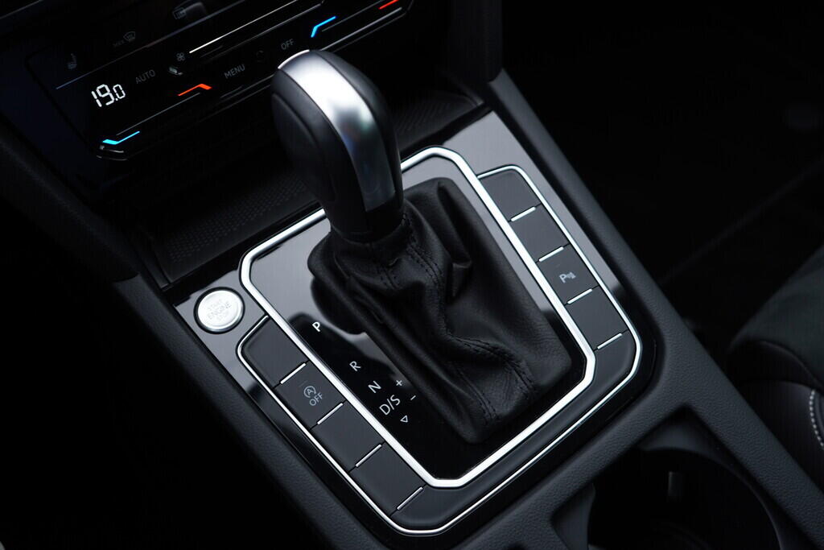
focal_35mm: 36
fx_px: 824
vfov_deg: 36.9
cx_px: 412
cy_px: 275
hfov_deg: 53.1
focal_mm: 24
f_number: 3.2
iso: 125
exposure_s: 1/50
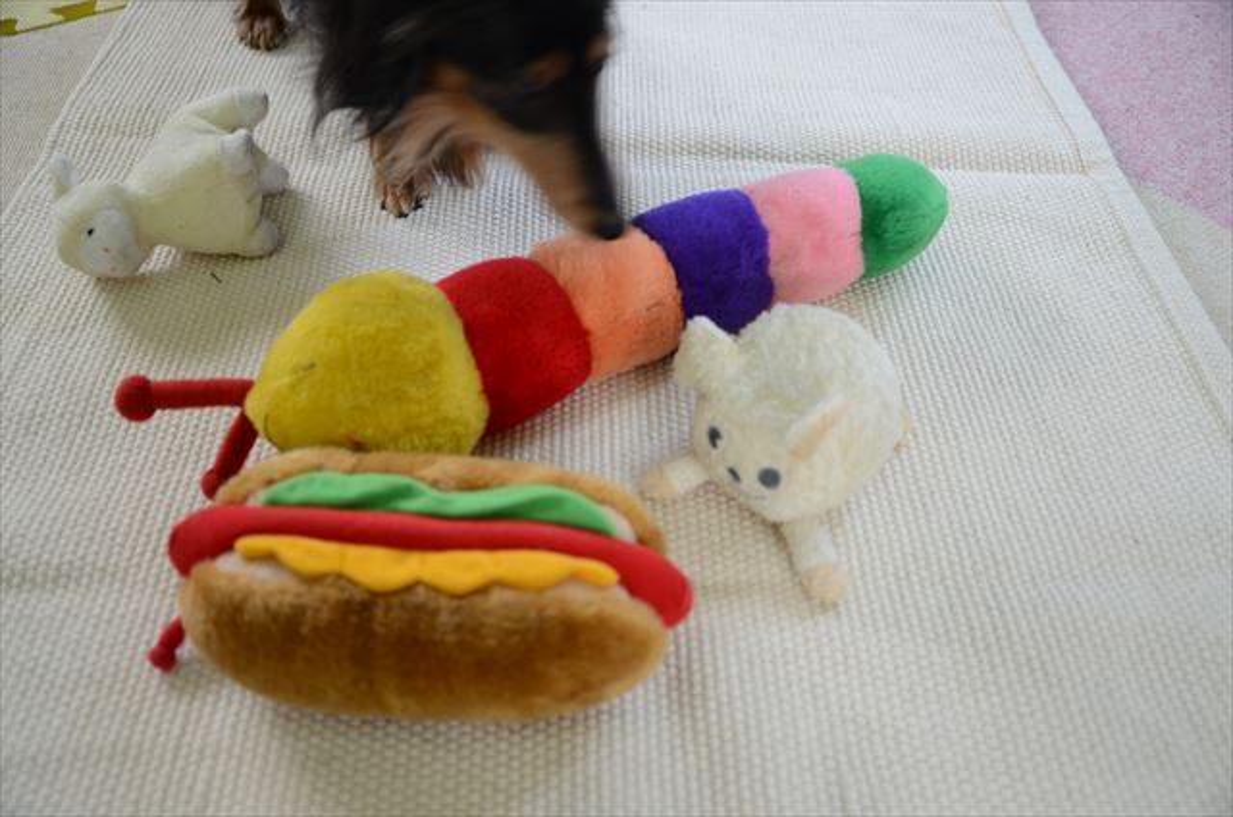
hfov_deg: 53.2
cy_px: 408
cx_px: 616
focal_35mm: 36
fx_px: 1231
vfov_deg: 36.7
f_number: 3
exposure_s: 1/20
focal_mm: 24
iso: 100
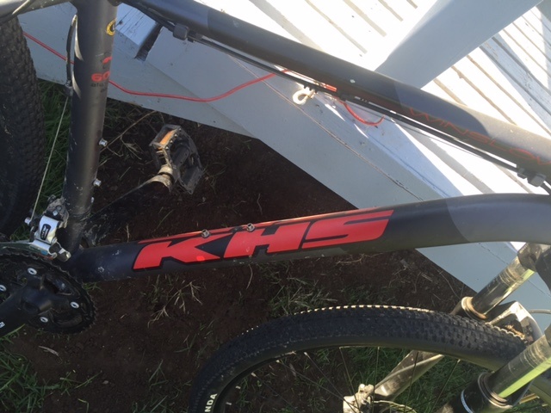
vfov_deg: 48.2
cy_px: 206
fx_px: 462
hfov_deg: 61.7
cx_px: 276
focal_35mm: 29
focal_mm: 4.15
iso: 32
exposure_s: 1/184
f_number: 2.2
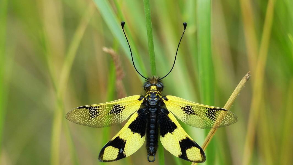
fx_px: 4856
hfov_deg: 3.5
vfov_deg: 1.9
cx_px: 147
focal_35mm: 625
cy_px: 105
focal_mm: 103
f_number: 4
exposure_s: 1/320
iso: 100
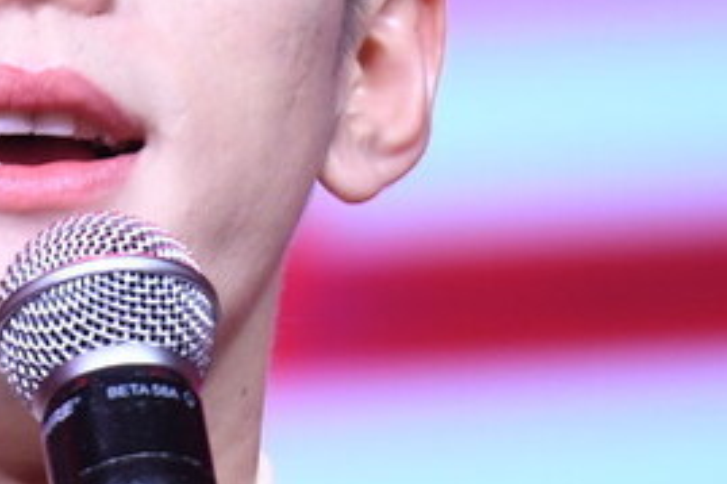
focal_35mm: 1338
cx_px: -886
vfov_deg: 1.0
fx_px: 27003
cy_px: -11
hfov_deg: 1.5
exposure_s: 1/200
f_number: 4
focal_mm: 200
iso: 1000
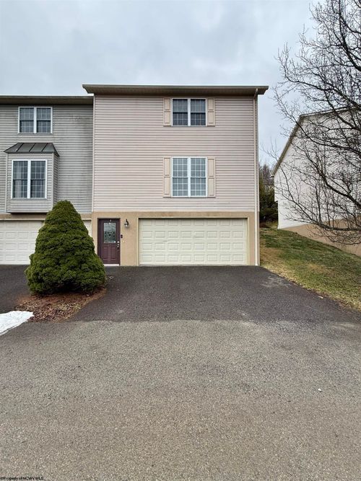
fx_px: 195
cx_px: 180
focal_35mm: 14
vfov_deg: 102.1
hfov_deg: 85.7
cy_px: 240
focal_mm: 2.22
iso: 50
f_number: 2.2
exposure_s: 1/127
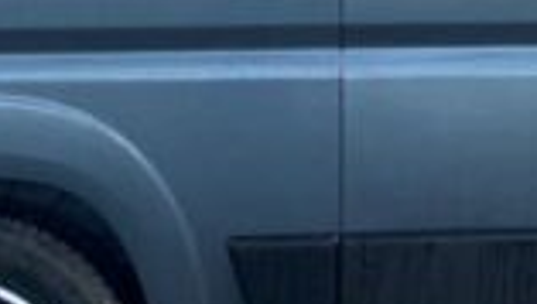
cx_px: 558
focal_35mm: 155
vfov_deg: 7.8
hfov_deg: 13.6
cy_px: -68
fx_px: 2211
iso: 40
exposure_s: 1/136
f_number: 1.8
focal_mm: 3.99
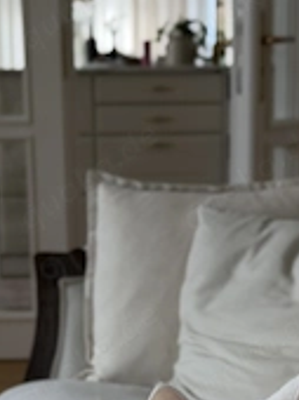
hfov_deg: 13.1
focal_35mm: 113
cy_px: 393
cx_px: 174
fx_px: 1305
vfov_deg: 17.1
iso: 100
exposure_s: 1/73
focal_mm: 6.76
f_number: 1.78
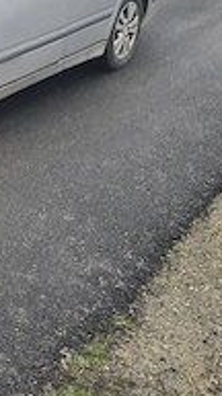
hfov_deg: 21.3
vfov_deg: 39.8
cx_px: -49
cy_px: 228
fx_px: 546
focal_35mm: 52
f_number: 1.7
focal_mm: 6.3
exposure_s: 1/180
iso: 32
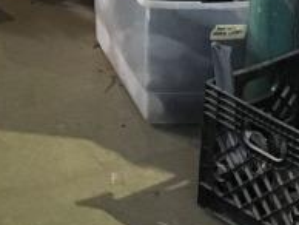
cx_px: -18
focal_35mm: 153
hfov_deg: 12.7
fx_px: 1323
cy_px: -271
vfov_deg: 9.0
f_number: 2.2
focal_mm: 4.15
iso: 200
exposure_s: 1/15
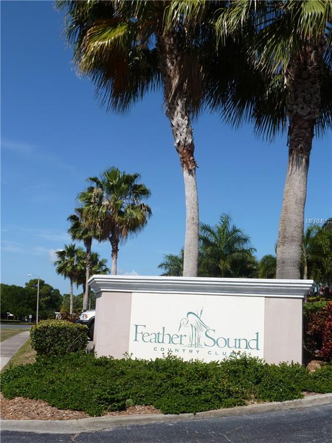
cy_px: 222
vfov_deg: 45.8
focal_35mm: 41
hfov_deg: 35.1
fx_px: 524
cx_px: 166
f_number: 5
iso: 100
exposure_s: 1/500
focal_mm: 7.4
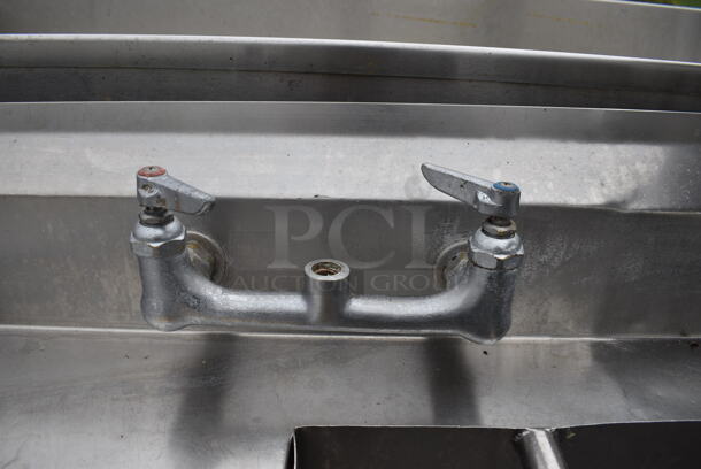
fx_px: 526
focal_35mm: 27
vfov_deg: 48.0
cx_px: 350
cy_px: 234
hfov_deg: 67.3
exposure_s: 1/250
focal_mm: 18
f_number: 7.1
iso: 200
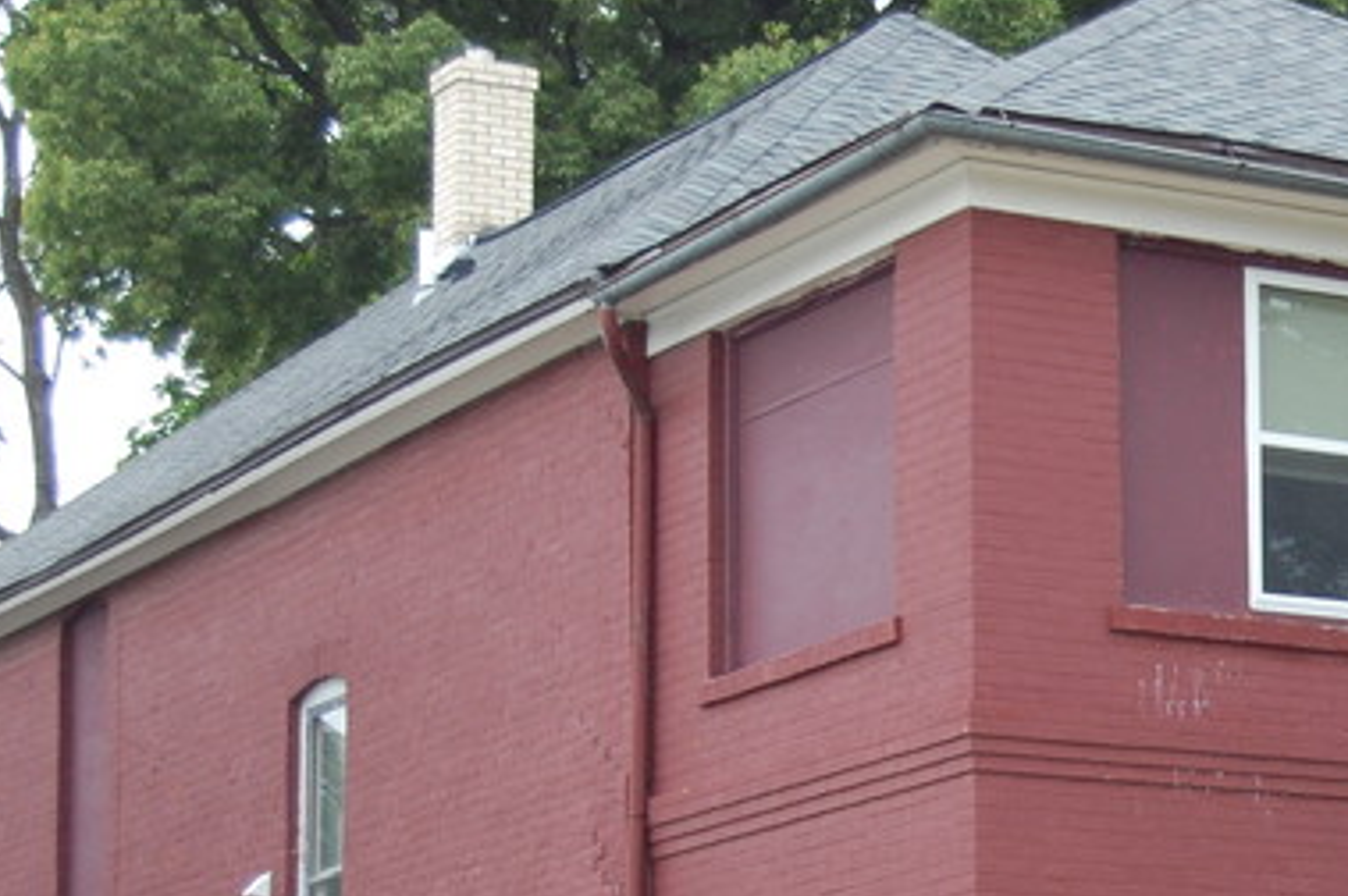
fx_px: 4976
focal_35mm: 133
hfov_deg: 15.2
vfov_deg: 10.2
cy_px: 850
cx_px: 1337
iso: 400
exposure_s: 1/100
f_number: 5.3
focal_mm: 42
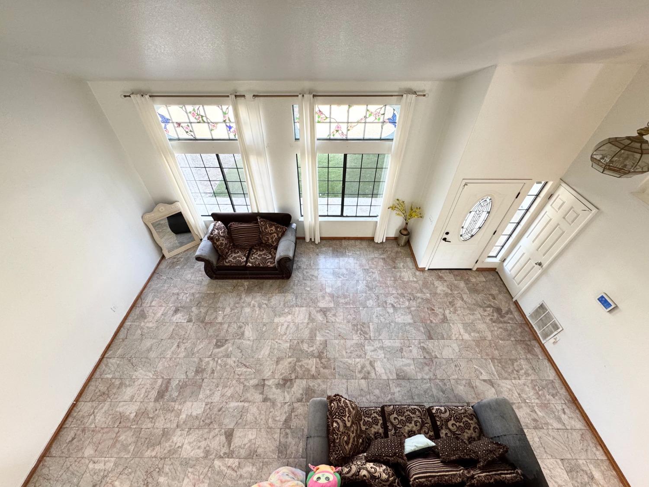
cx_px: 324
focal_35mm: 14
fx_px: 262
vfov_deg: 85.7
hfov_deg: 102.1
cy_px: 244
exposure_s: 1/120
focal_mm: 2.22
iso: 160
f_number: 2.2
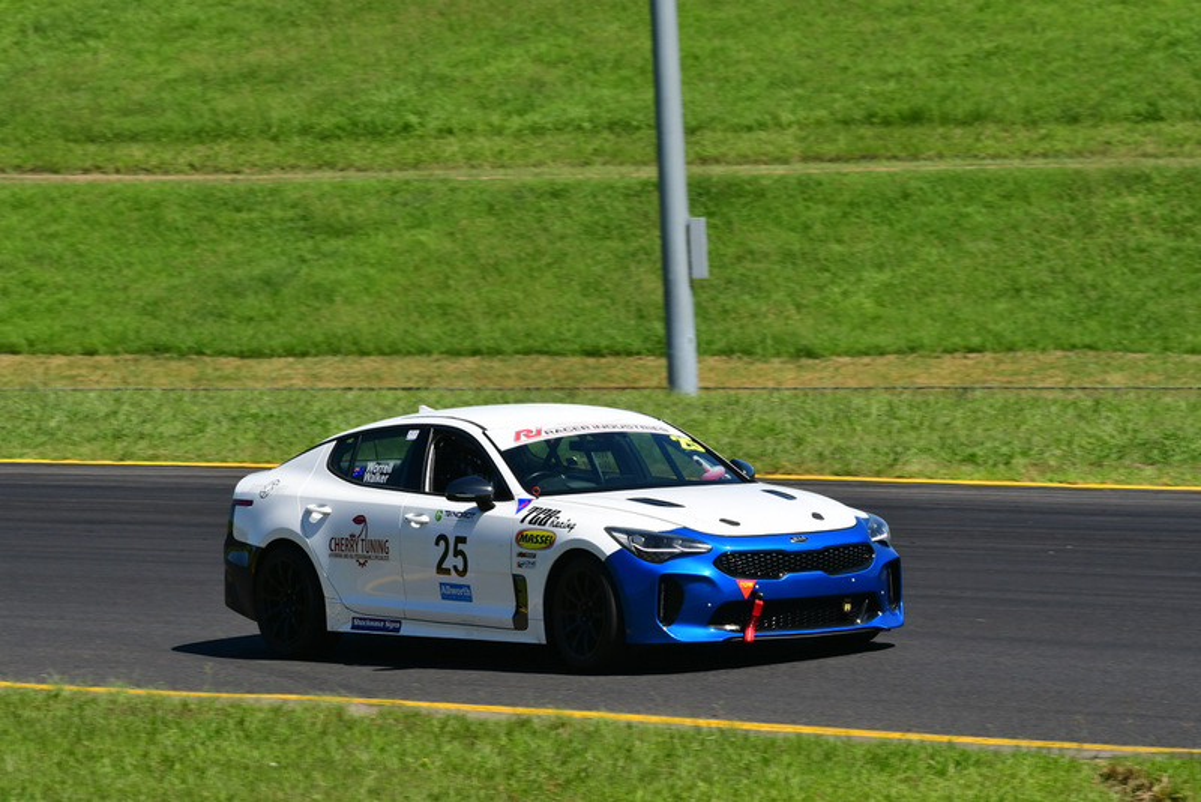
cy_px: 401
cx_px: 600
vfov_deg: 4.6
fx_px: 10011
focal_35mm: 300
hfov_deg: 6.9
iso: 400
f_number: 11
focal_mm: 200
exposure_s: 1/640
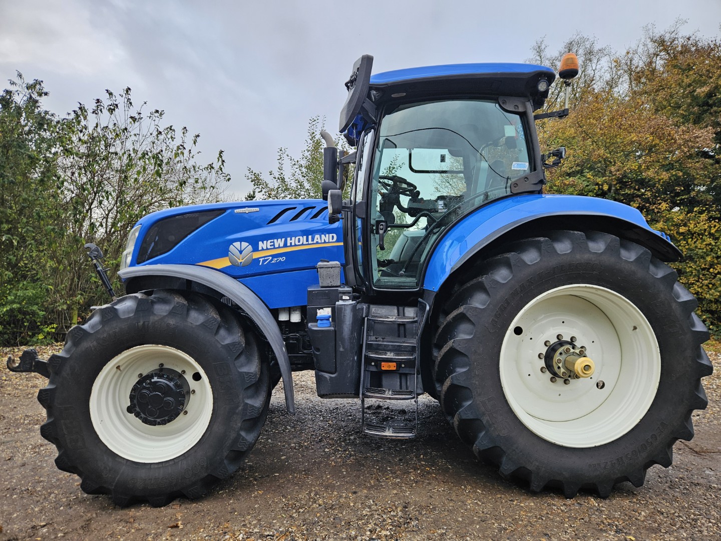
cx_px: 360
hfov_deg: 73.9
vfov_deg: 58.9
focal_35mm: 23
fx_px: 479
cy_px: 270
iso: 40
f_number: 1.8
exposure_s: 1/180
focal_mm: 5.4
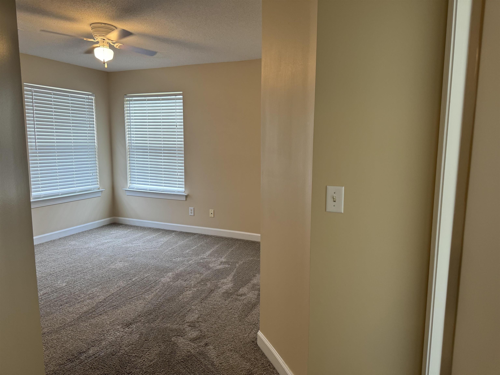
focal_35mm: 24
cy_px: 188
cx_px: 250
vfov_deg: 56.8
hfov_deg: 71.6
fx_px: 347
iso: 125
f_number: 1.78
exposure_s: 1/60
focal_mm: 6.76
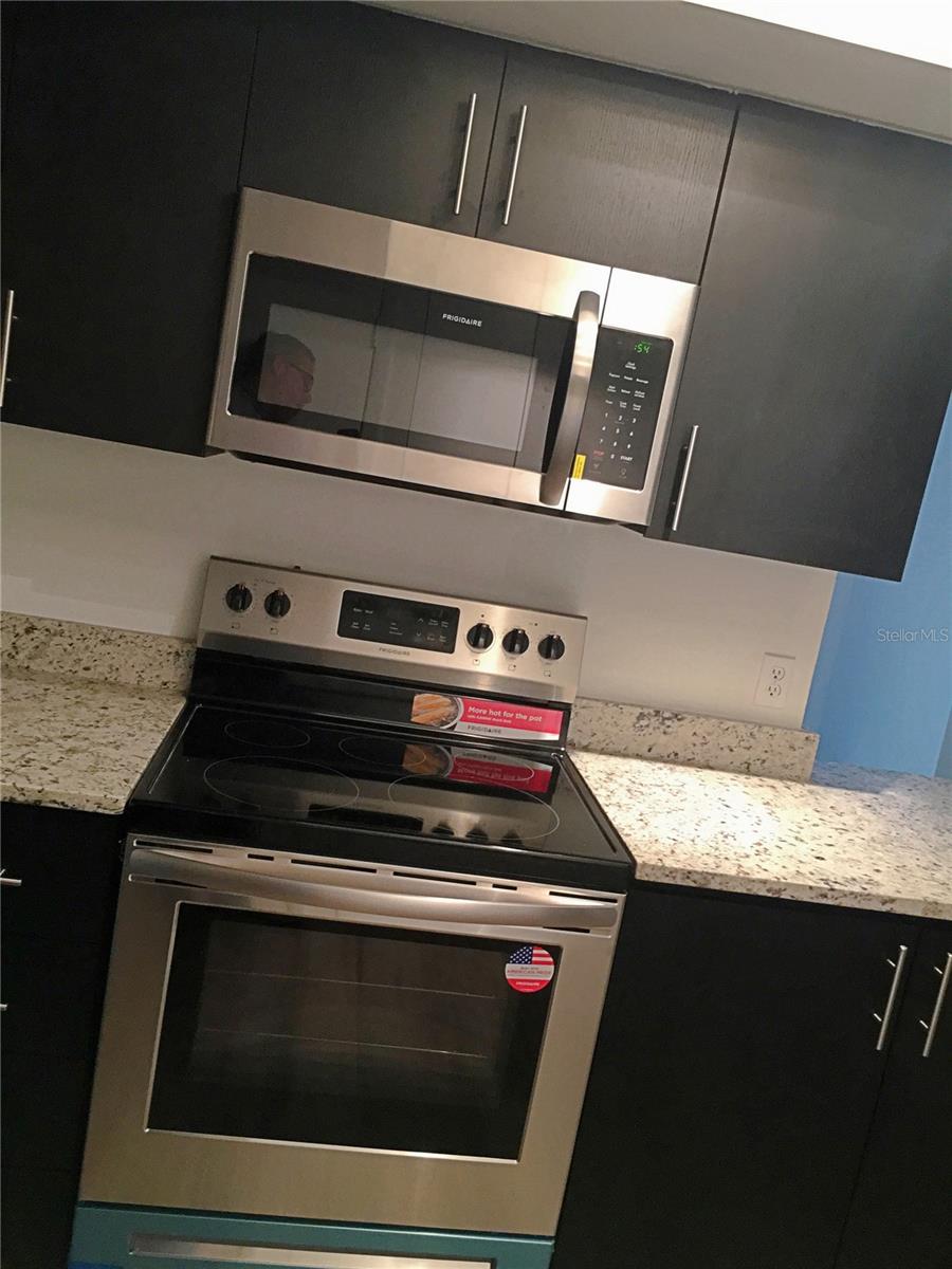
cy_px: 634
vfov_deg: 61.7
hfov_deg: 48.2
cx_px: 476
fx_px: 1063
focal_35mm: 29
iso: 200
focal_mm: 4.15
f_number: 2.2
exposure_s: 1/33
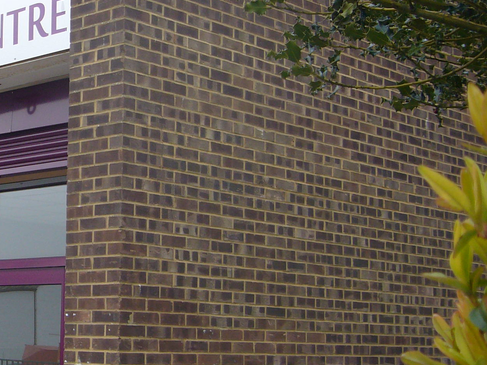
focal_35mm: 79
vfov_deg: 18.7
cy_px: 185
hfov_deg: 23.7
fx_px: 1111
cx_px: 5
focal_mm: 5.7
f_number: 3
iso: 80
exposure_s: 1/320
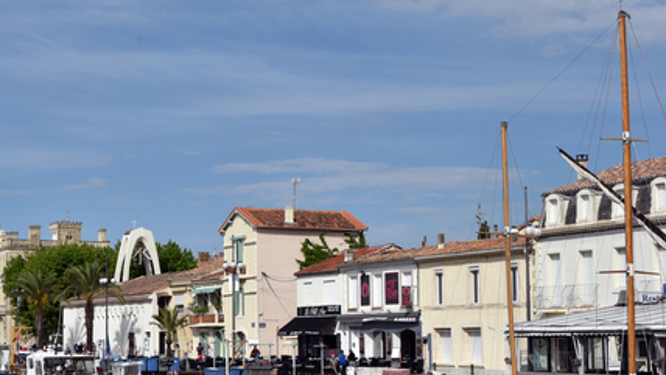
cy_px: 232
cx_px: 265
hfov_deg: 31.8
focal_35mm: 66
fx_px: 1166
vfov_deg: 18.2
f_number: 11
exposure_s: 1/250
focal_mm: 36
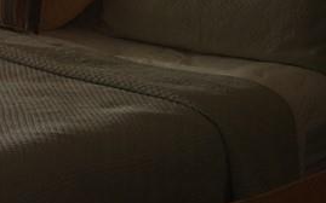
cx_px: -138
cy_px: -21
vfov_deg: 11.0
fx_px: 1039
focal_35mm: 117
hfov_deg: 16.5
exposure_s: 1/60
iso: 40
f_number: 2.2
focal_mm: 4.15
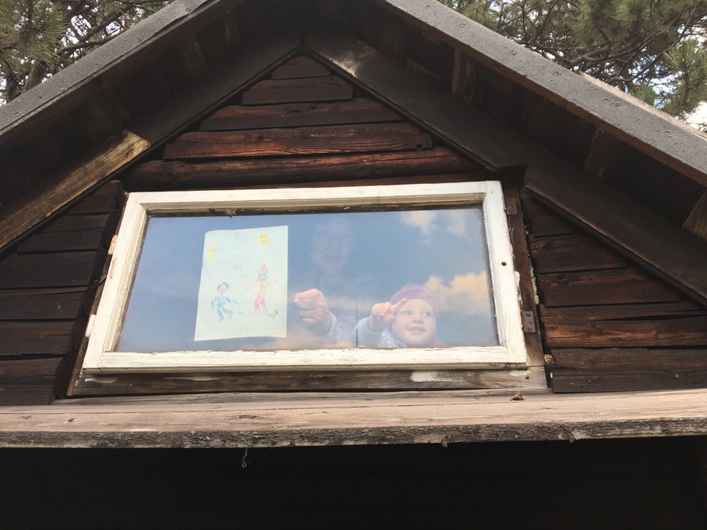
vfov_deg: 48.2
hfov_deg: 61.7
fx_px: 592
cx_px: 354
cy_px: 265
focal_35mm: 29
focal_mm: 4.15
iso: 40
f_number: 2.2
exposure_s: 1/100
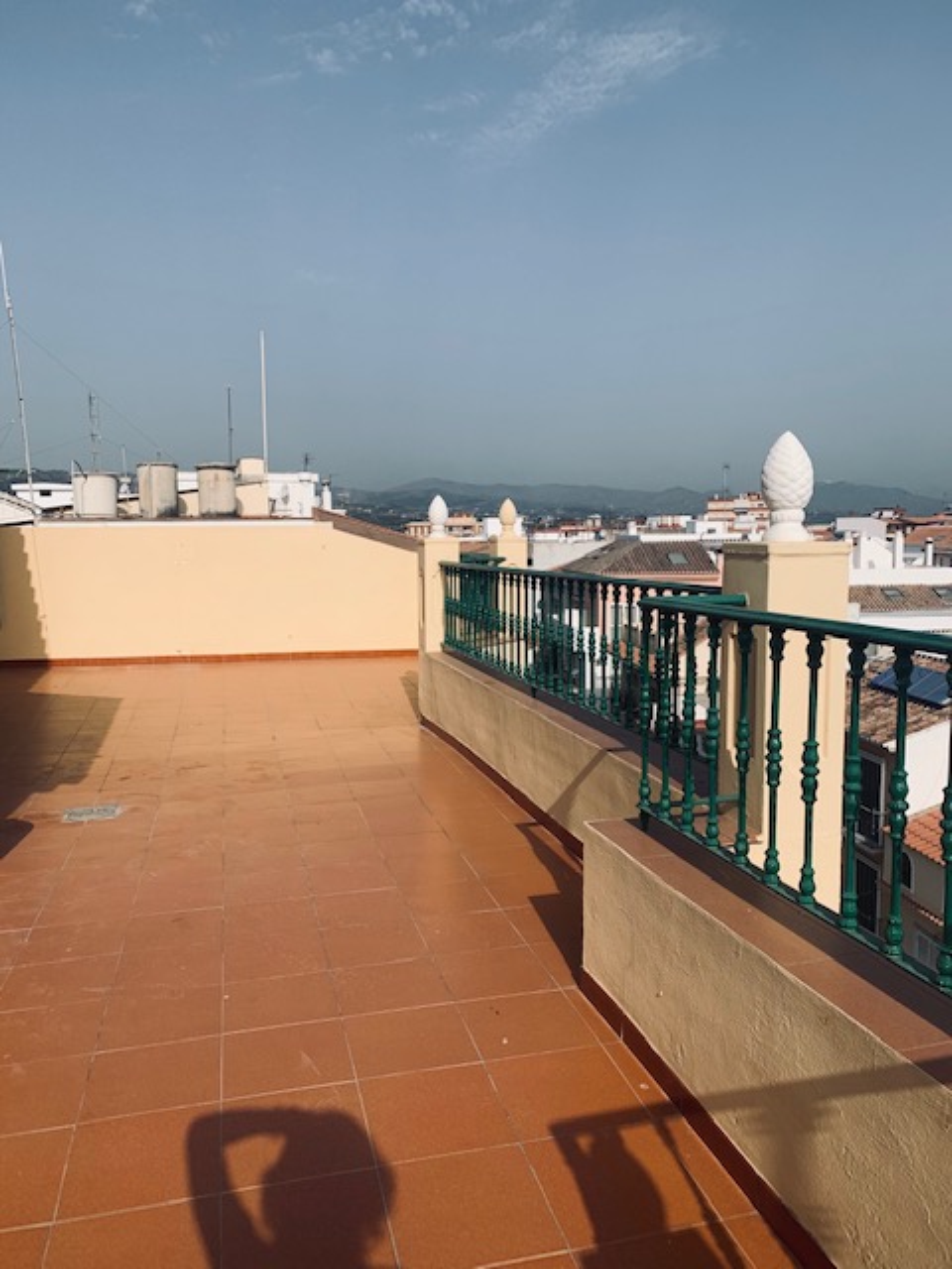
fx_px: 953
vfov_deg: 67.3
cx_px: 476
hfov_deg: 53.1
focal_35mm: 26
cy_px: 634
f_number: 1.8
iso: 25
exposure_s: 1/3788
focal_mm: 4.25
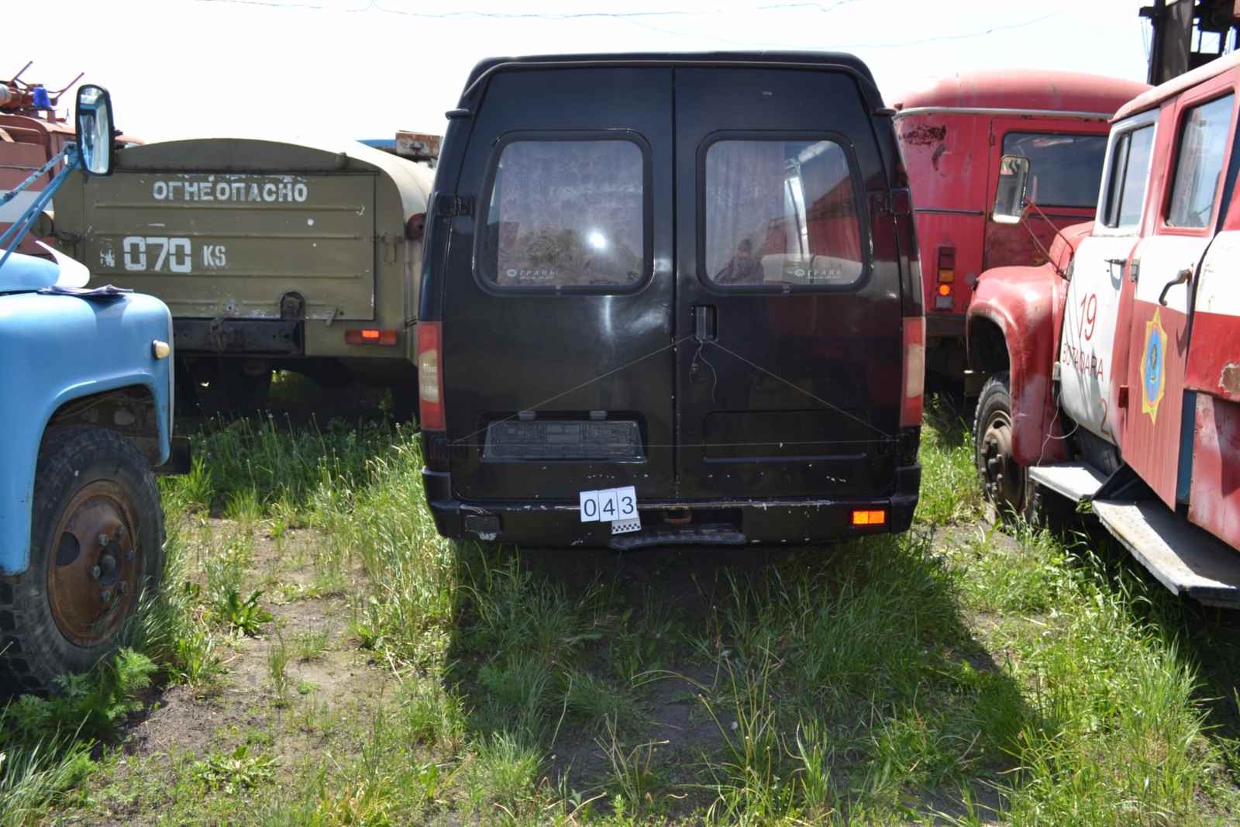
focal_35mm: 30
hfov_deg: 61.9
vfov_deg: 43.6
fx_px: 1033
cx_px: 620
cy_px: 414
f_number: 5.6
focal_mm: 20
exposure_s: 1/200
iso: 100
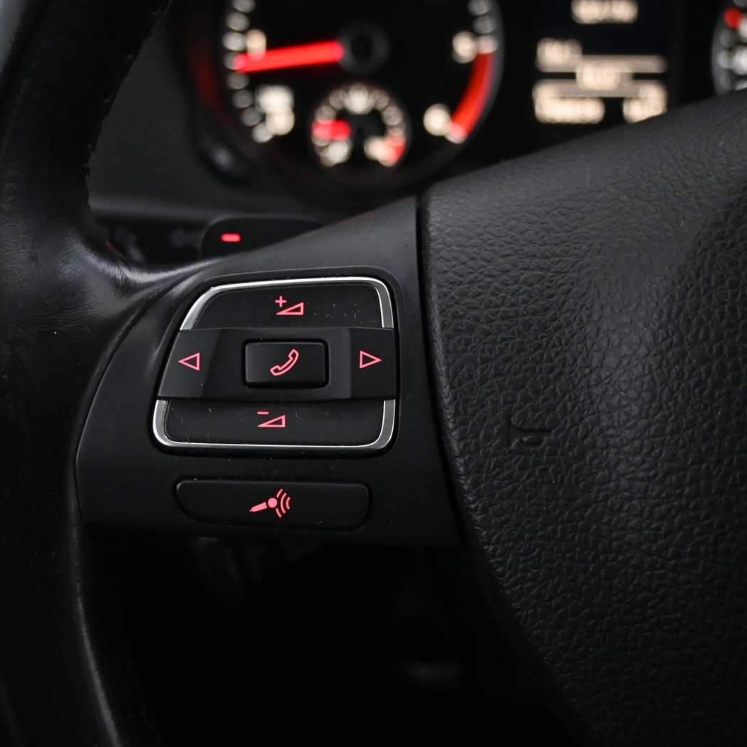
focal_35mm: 43
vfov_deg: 39.2
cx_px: 281
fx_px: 1050
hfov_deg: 38.9
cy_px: 374
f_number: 4
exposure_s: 1/40
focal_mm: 22
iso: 5000
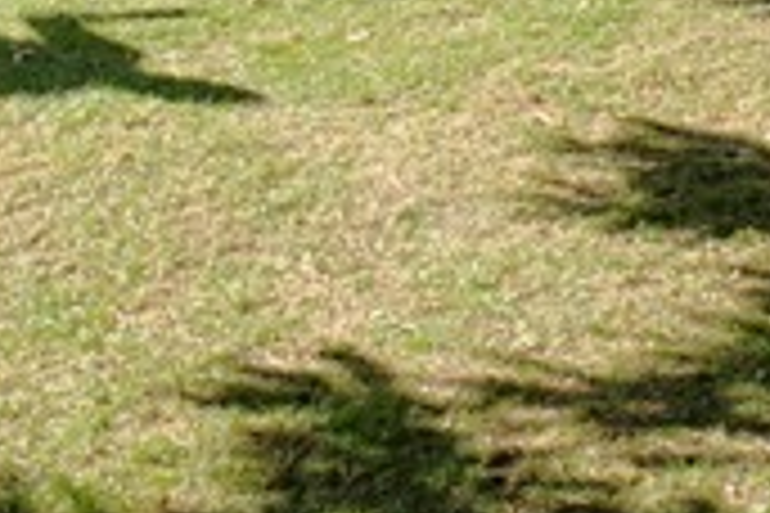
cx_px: 446
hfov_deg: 20.2
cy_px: -439
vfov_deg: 12.3
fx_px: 2160
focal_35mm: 101
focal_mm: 18
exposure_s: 1/950
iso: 800
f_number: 5.6
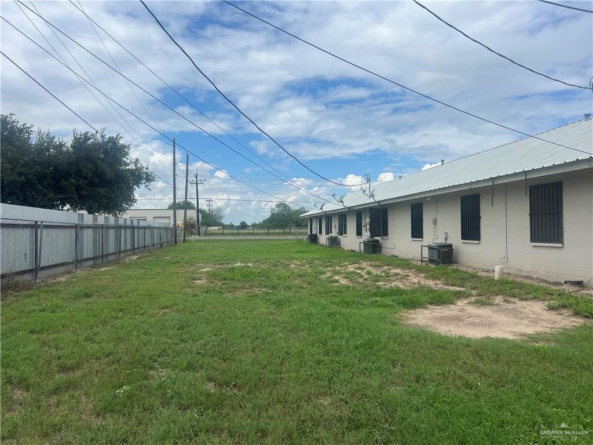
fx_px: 445
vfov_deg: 53.1
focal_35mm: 26
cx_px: 296
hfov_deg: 67.3
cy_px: 222
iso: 50
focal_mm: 5.7
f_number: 1.5
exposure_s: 1/6211
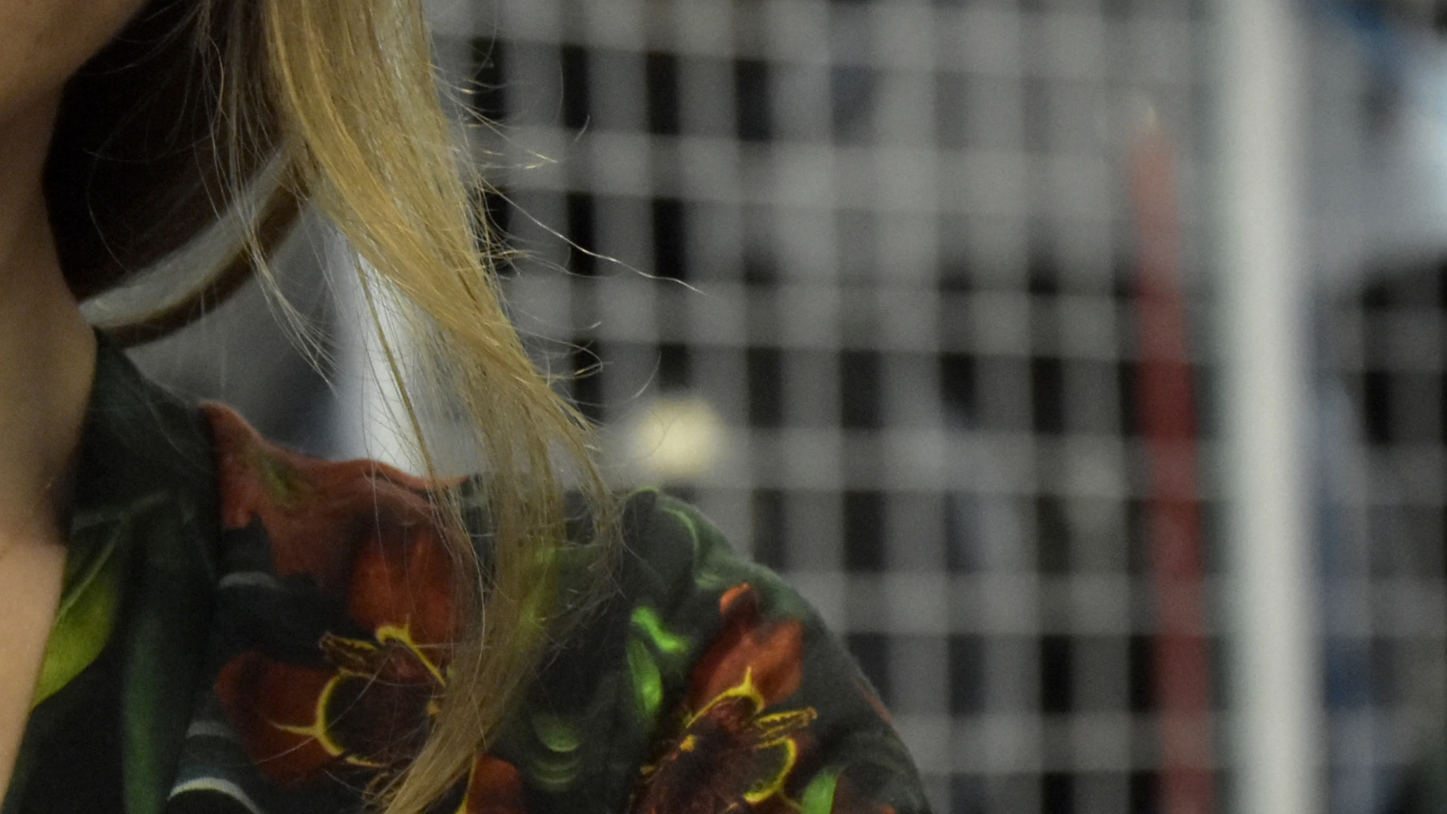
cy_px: -79
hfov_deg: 6.3
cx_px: -156
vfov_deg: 3.5
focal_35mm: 343
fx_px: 13174
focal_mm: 85
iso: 2200
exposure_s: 1/250
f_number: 5.6
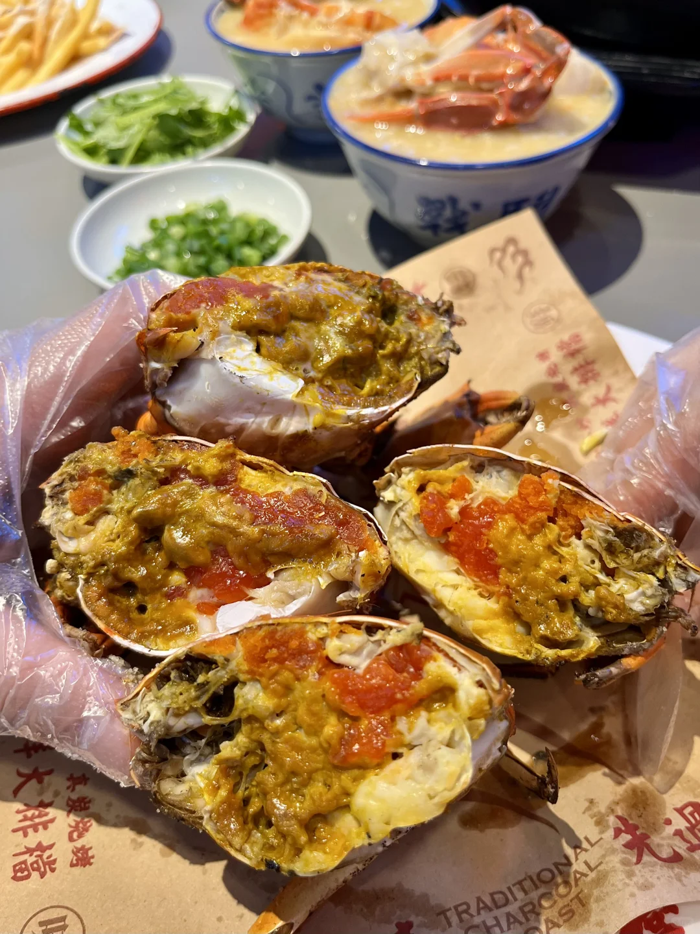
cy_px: 467
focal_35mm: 26
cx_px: 350
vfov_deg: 67.3
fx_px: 701
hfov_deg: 53.1
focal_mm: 5.1
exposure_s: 1/100
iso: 100
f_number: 1.6
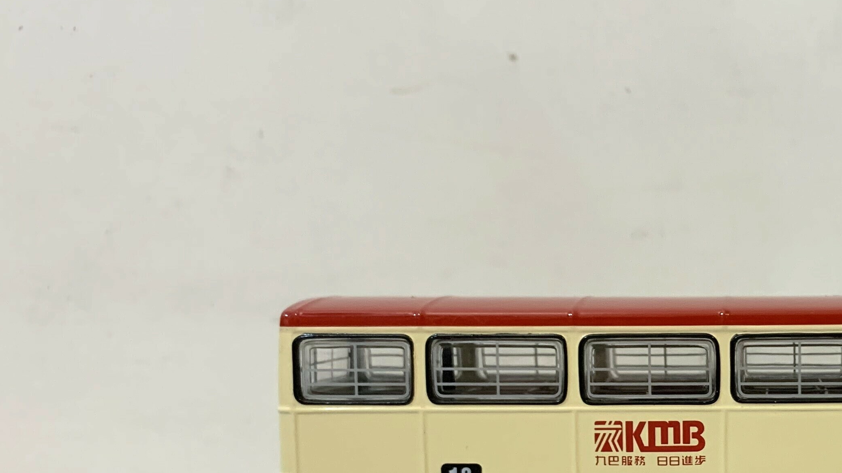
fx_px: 1228
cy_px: 458
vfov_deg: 21.2
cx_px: 736
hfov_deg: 35.9
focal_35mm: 55
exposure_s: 1/50
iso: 160
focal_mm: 4.25
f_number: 1.8
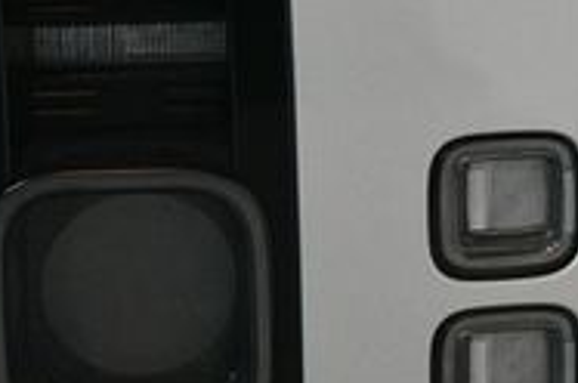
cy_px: 62
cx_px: 300
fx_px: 2805
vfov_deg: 7.8
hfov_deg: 11.8
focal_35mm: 175
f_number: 4.2
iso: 2200
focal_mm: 34
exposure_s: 1/125
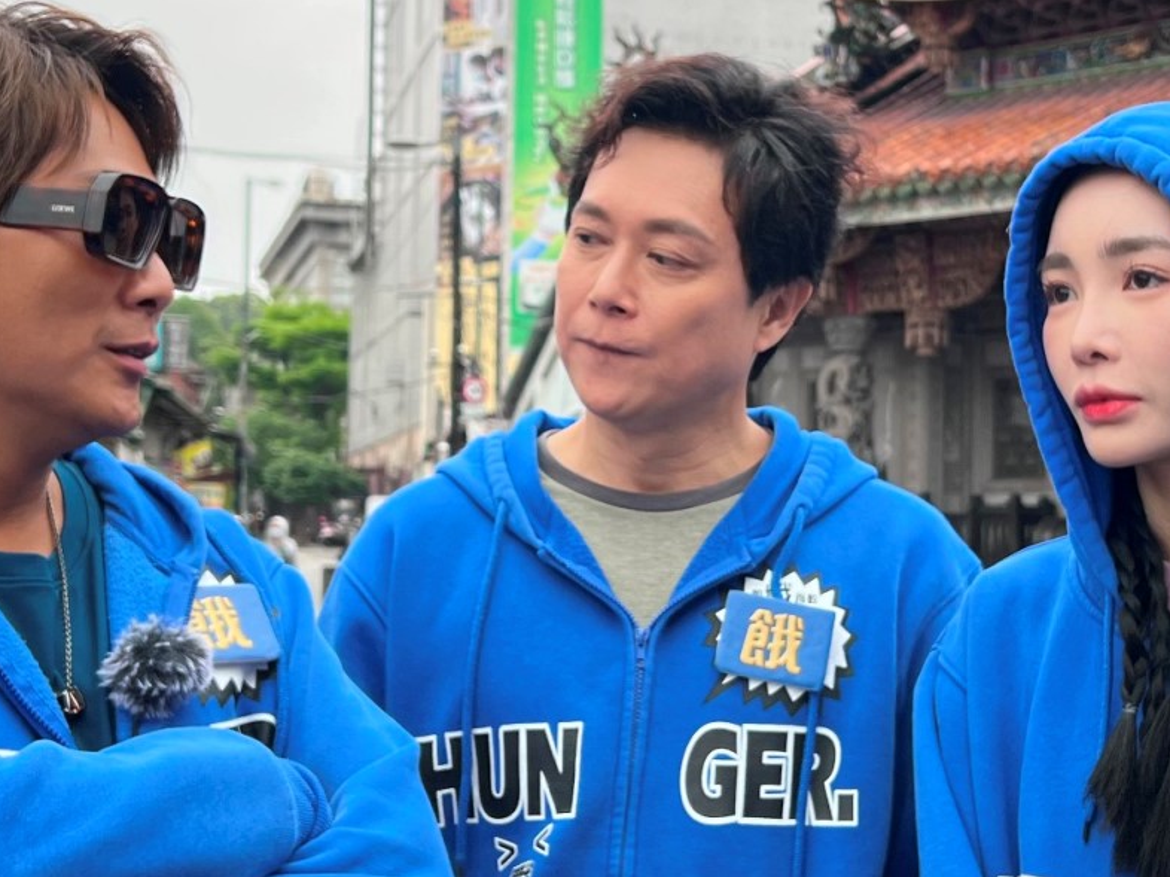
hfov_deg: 30.2
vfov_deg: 22.9
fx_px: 2163
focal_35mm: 64
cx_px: 717
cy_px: 410
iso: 50
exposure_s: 1/334
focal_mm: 5.7
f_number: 1.5
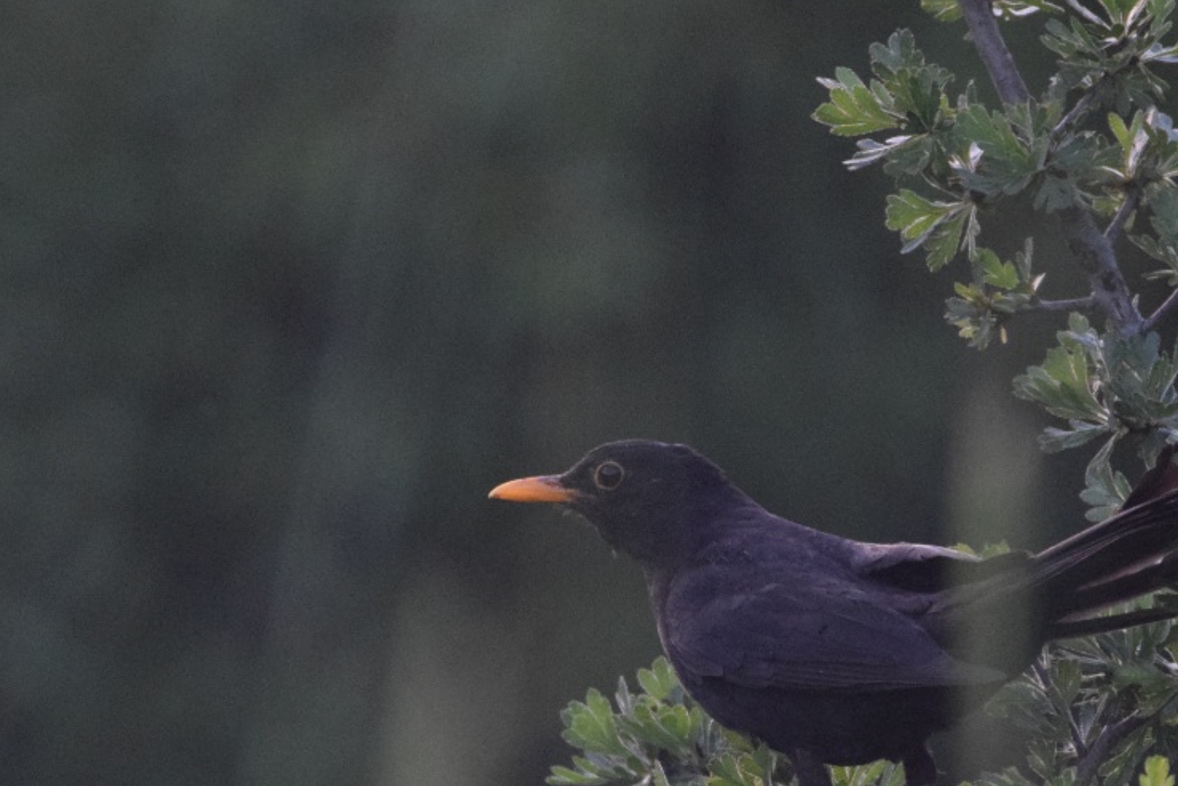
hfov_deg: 1.1
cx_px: 771
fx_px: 63836
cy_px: 599
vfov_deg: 0.7
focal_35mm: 1951
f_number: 6.3
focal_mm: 600
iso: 3200
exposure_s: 1/800
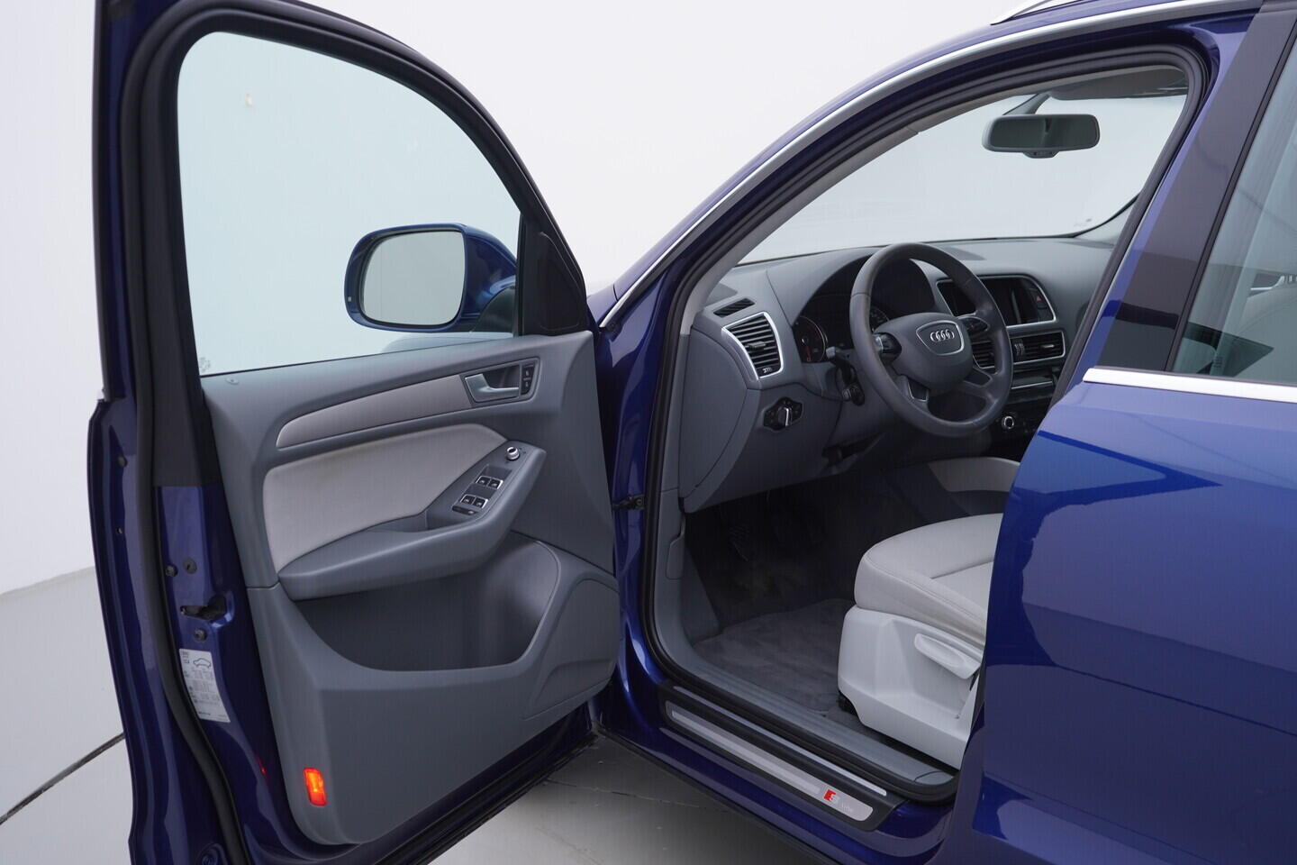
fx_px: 1297
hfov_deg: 53.1
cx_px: 648
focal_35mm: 36
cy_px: 432
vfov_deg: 36.9
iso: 125
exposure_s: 1/60
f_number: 4
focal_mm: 24
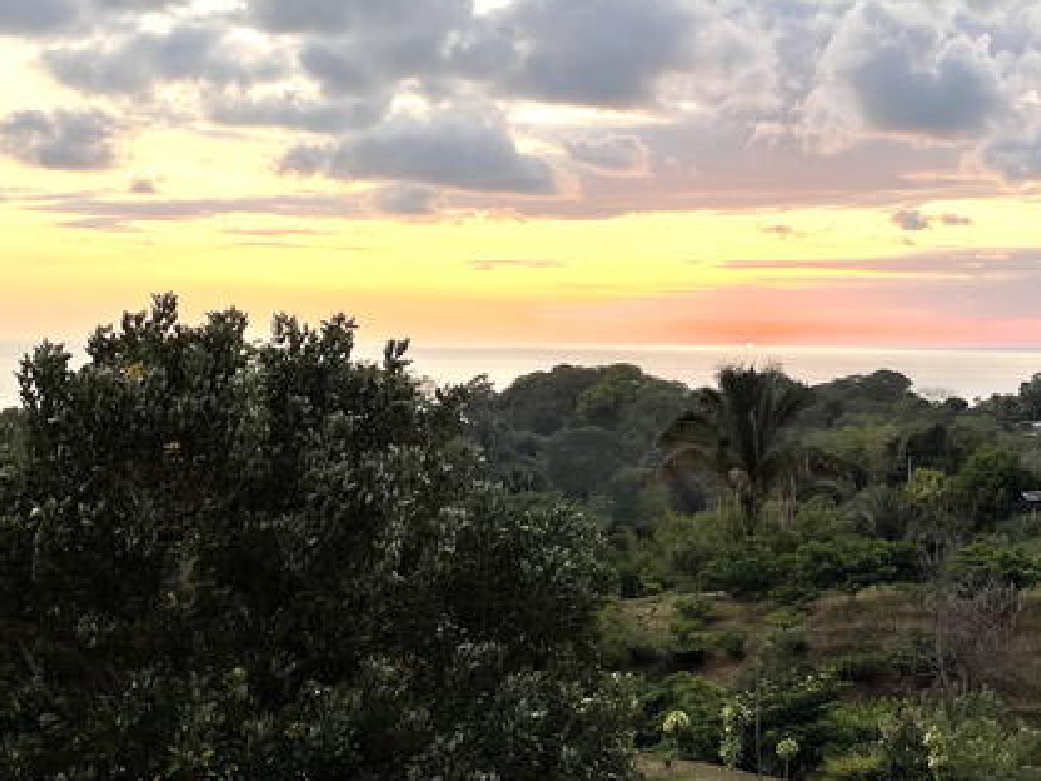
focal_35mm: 50
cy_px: 380
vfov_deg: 29.1
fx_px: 1504
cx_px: 716
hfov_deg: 37.7
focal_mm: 4.2
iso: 32
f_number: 1.6
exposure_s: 1/134
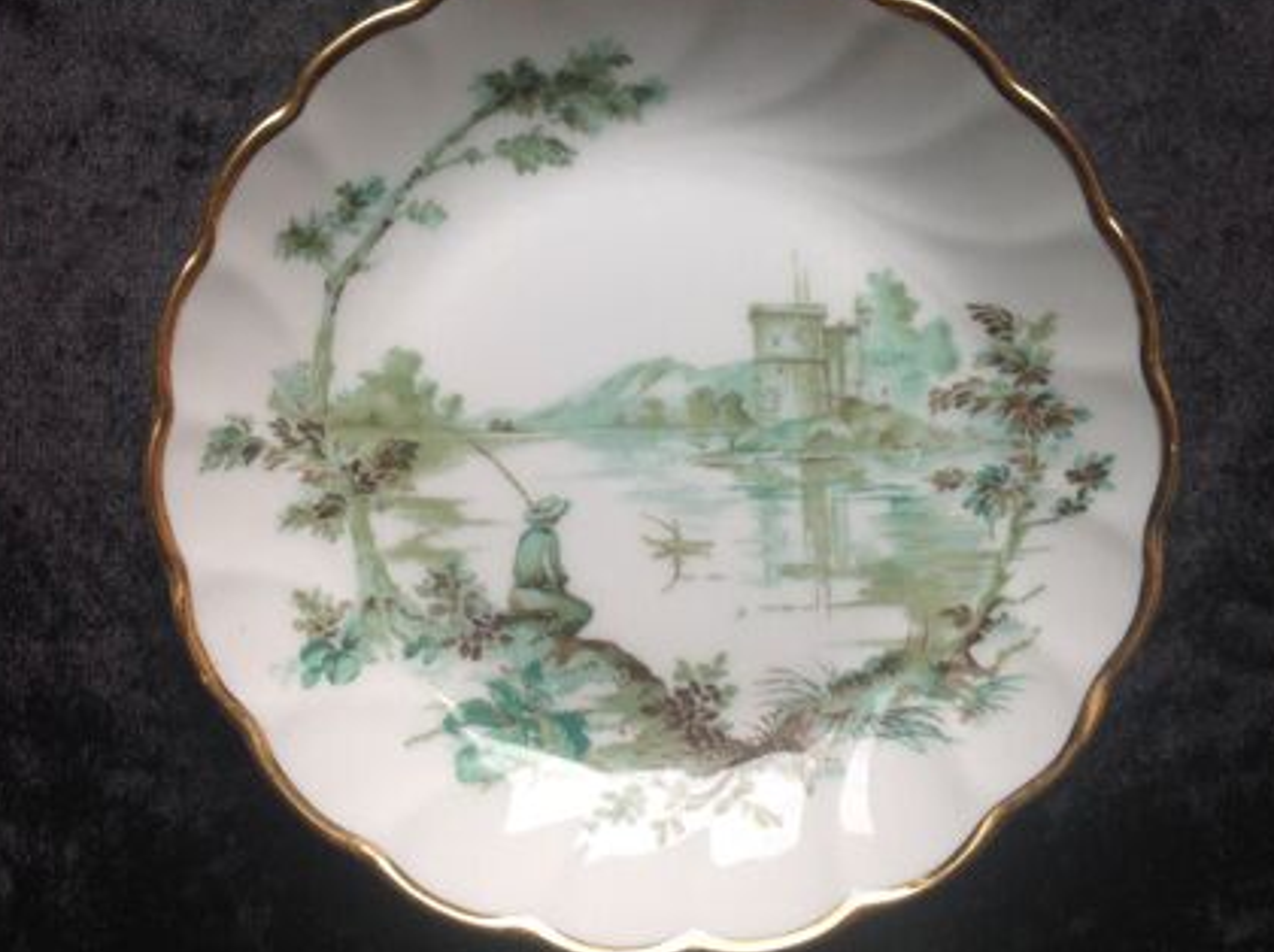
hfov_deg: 46.8
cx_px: 637
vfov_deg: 35.9
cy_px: 453
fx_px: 1470
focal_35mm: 40
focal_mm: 4.28
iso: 64
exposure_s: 1/120
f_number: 2.4
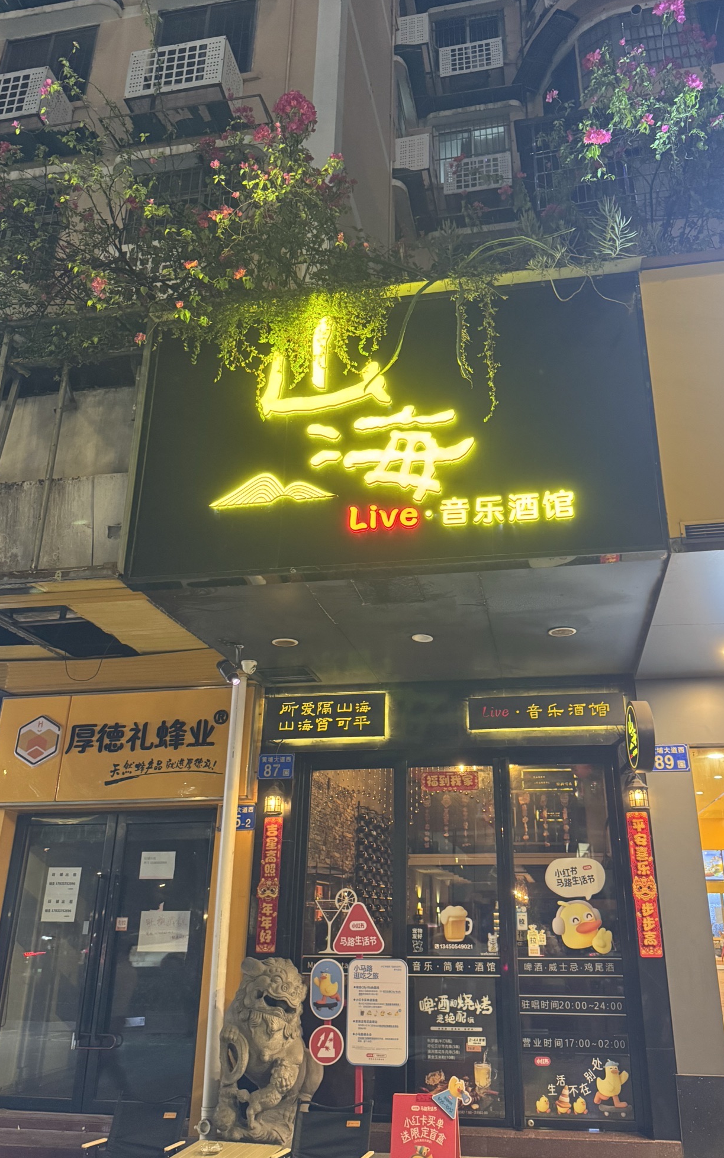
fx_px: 821
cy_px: 585
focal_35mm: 26
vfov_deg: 70.4
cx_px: 410
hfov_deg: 47.5
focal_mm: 6.76
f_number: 1.78
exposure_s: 1/50
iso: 640
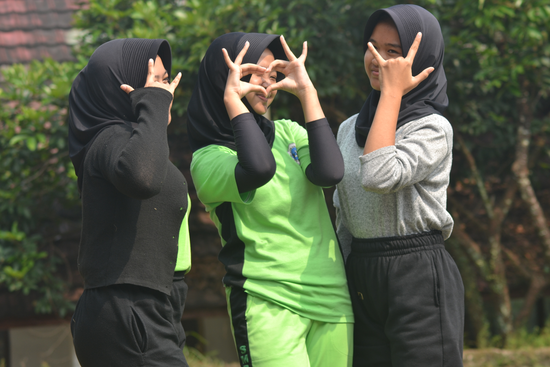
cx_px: 275
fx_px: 2291
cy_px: 184
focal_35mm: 150
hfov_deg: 13.7
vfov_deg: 9.1
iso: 100
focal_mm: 100
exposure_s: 1/200
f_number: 6.3
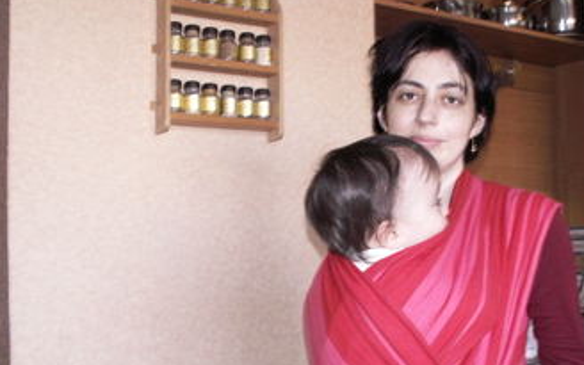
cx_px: 386
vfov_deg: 25.3
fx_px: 812
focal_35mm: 51
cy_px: 219
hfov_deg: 39.1
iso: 160
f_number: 2.8
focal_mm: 5.86
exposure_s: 1/50
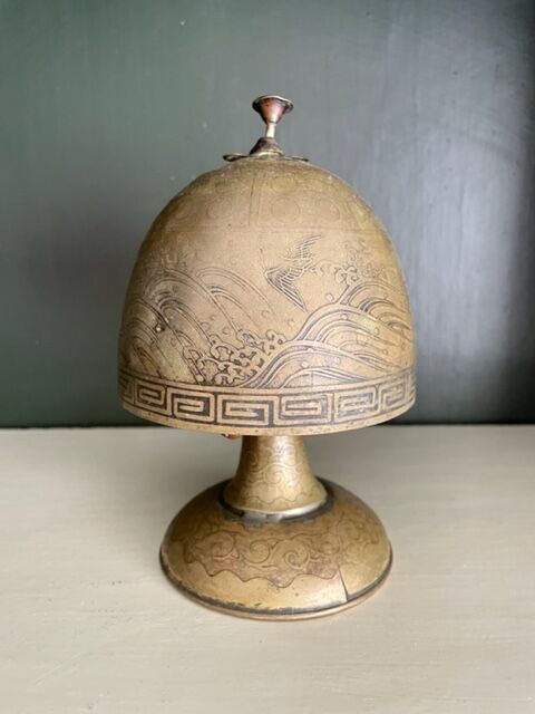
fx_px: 536
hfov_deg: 53.1
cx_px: 268
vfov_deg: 67.3
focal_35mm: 26
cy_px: 357
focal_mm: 4.2
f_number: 1.6
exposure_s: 1/60
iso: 200
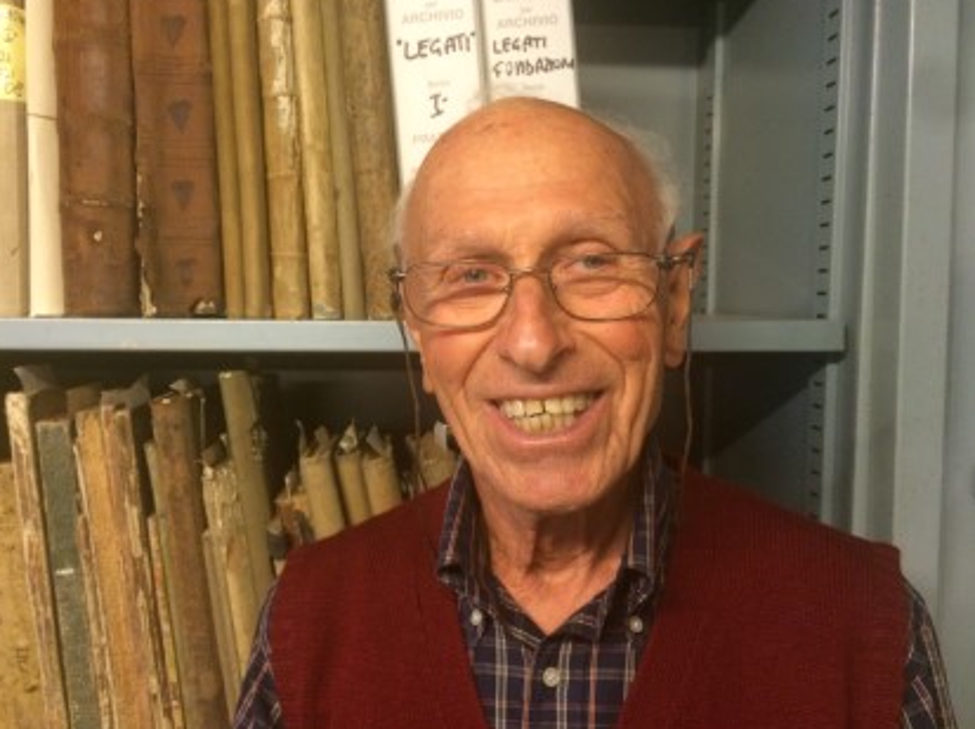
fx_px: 844
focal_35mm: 30
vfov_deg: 46.7
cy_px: 361
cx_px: 490
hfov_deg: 60.0
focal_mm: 4.15
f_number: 2.2
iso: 250
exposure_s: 1/25
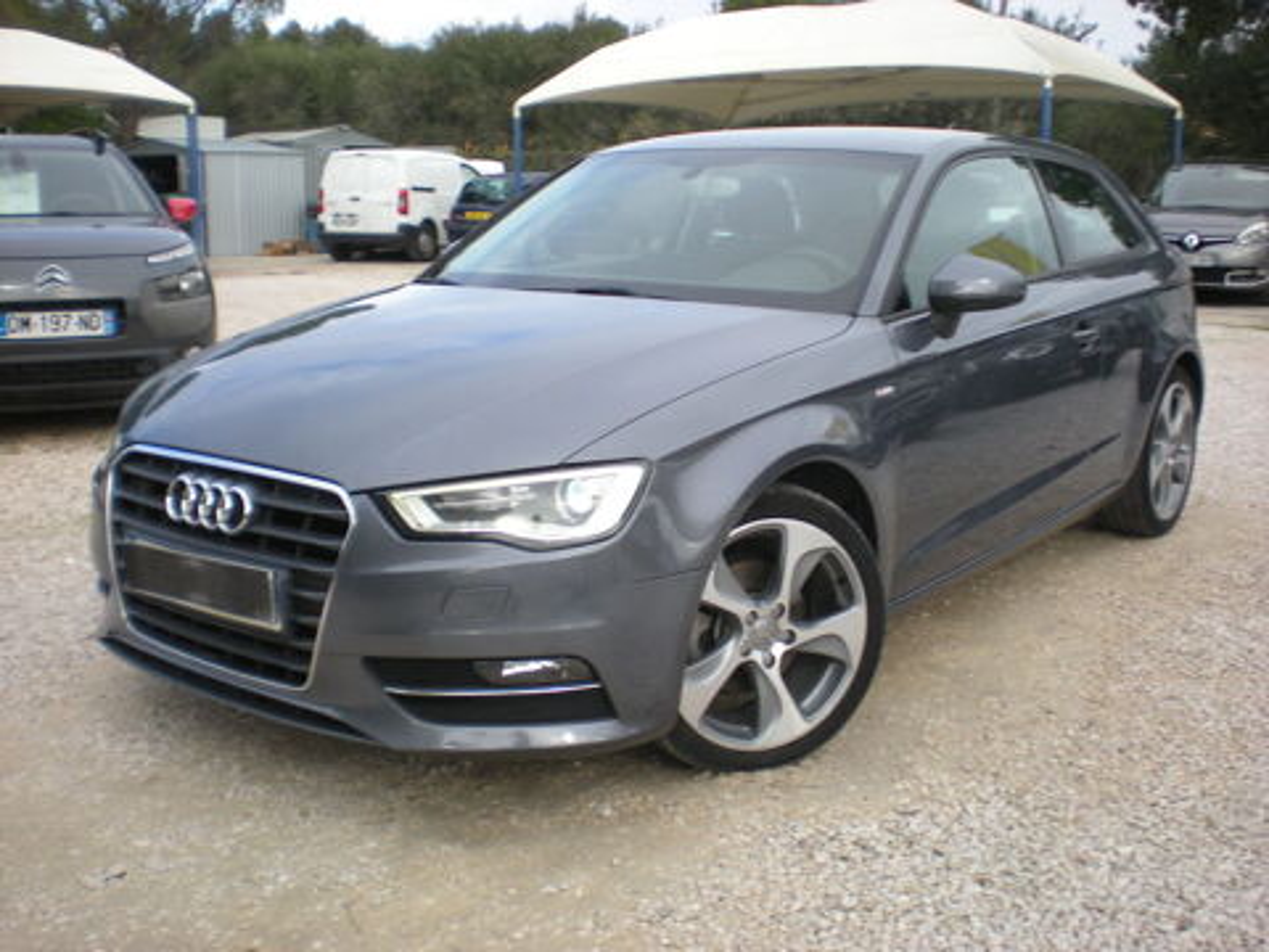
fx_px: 1393
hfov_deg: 49.0
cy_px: 476
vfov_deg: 37.7
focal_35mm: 38
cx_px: 634
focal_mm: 6.3
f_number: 3.1
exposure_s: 1/201
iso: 64
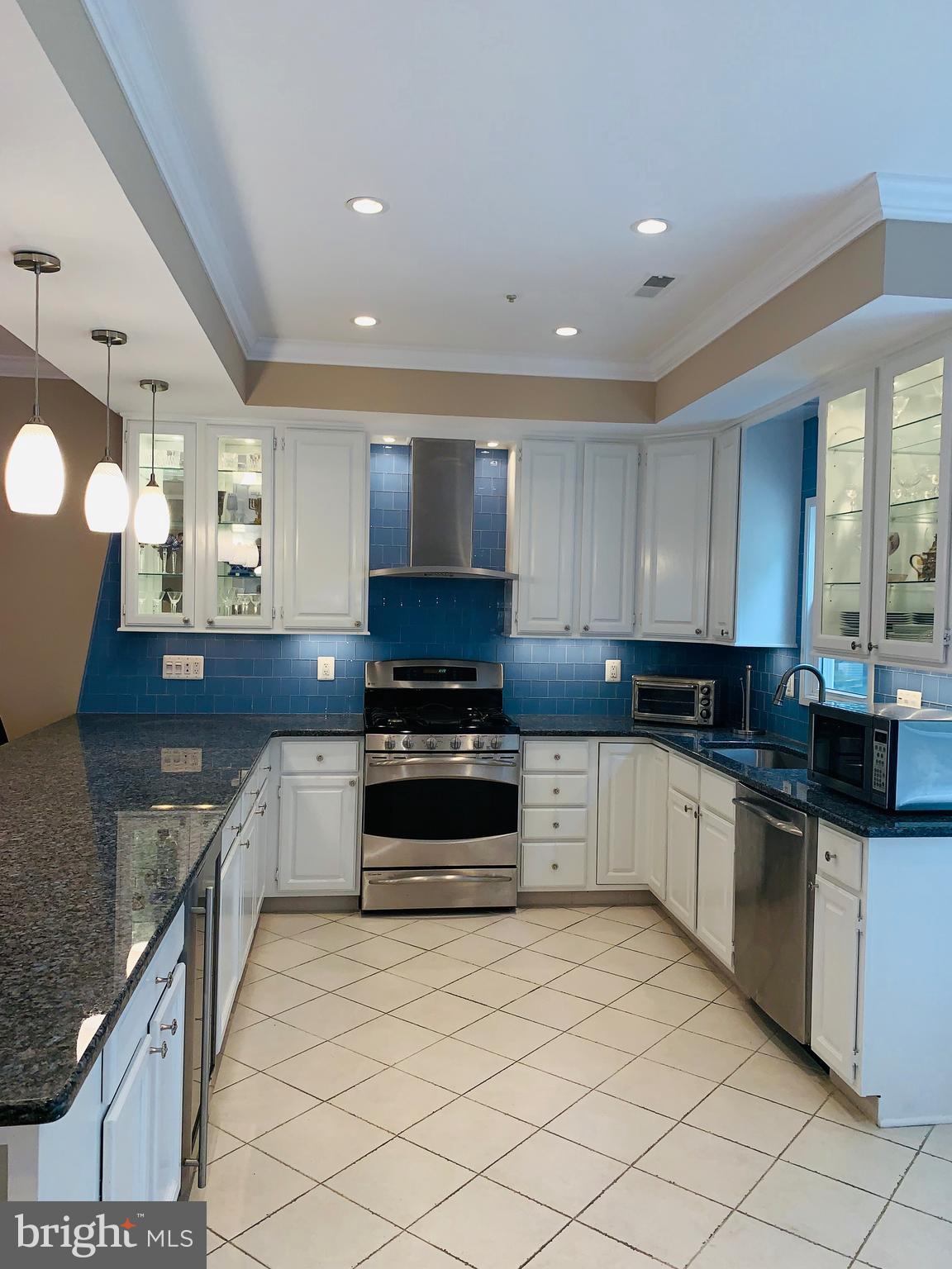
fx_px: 953
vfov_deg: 67.3
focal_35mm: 26
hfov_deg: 53.1
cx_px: 476
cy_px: 634
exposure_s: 1/72
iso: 25
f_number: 1.8
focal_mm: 4.25
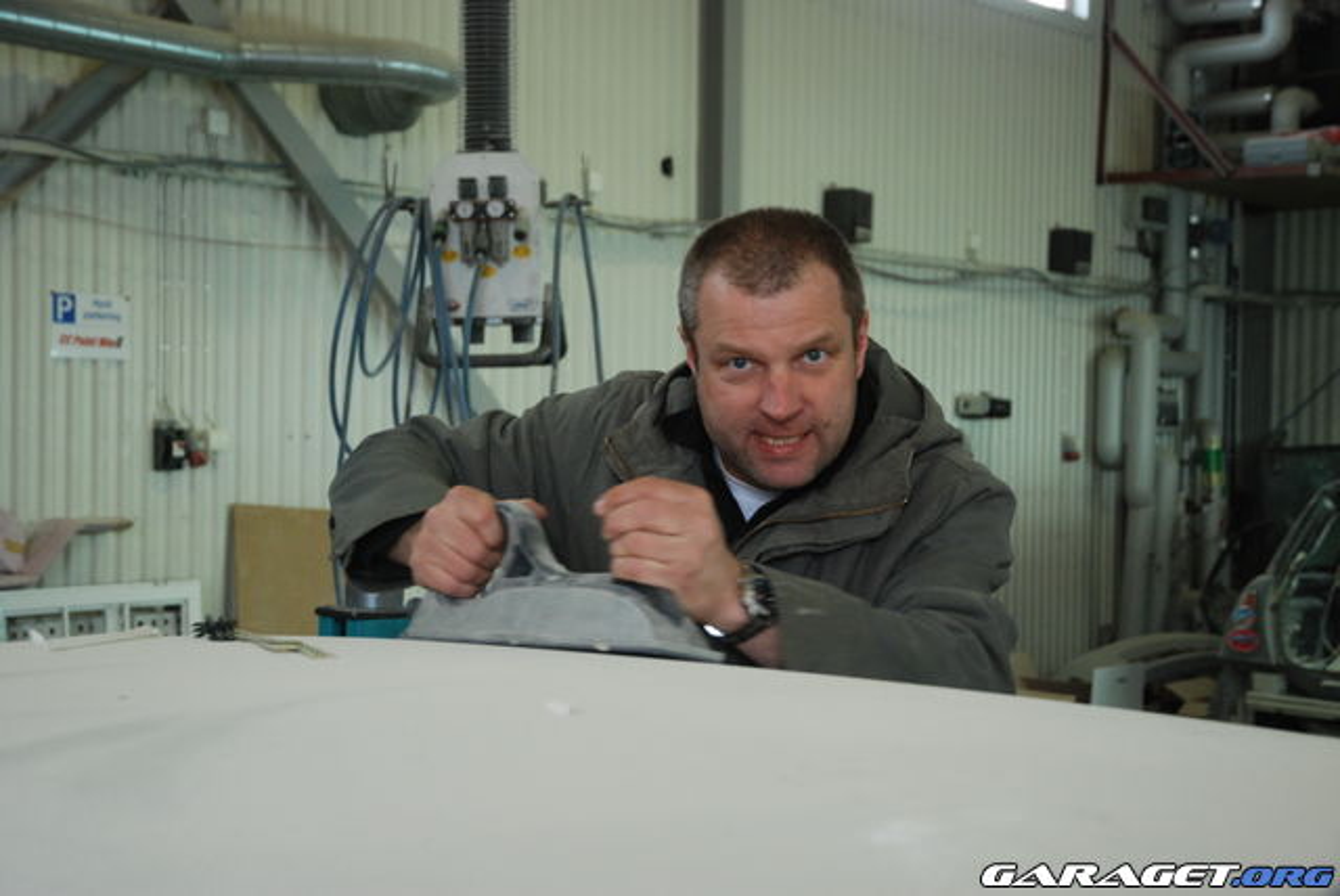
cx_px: 670
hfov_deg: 35.0
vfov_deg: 23.8
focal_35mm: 57
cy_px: 448
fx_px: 2124
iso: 800
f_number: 4.8
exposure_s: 1/100
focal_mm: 38
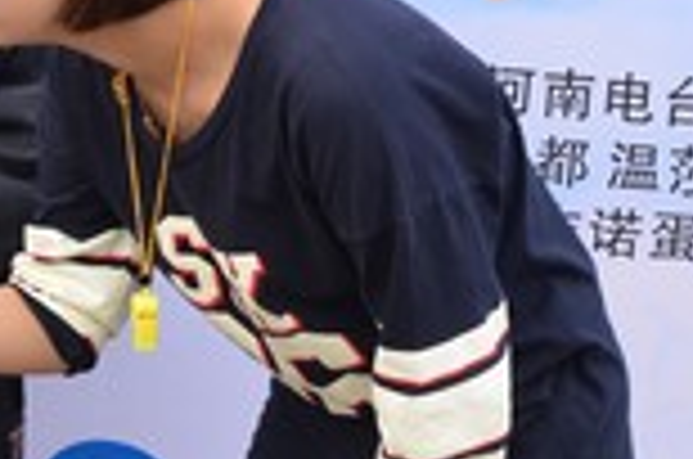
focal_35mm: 113
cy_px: -45
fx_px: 2167
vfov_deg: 11.9
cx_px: -180
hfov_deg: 17.2
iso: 640
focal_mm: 21
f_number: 9
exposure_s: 1/320
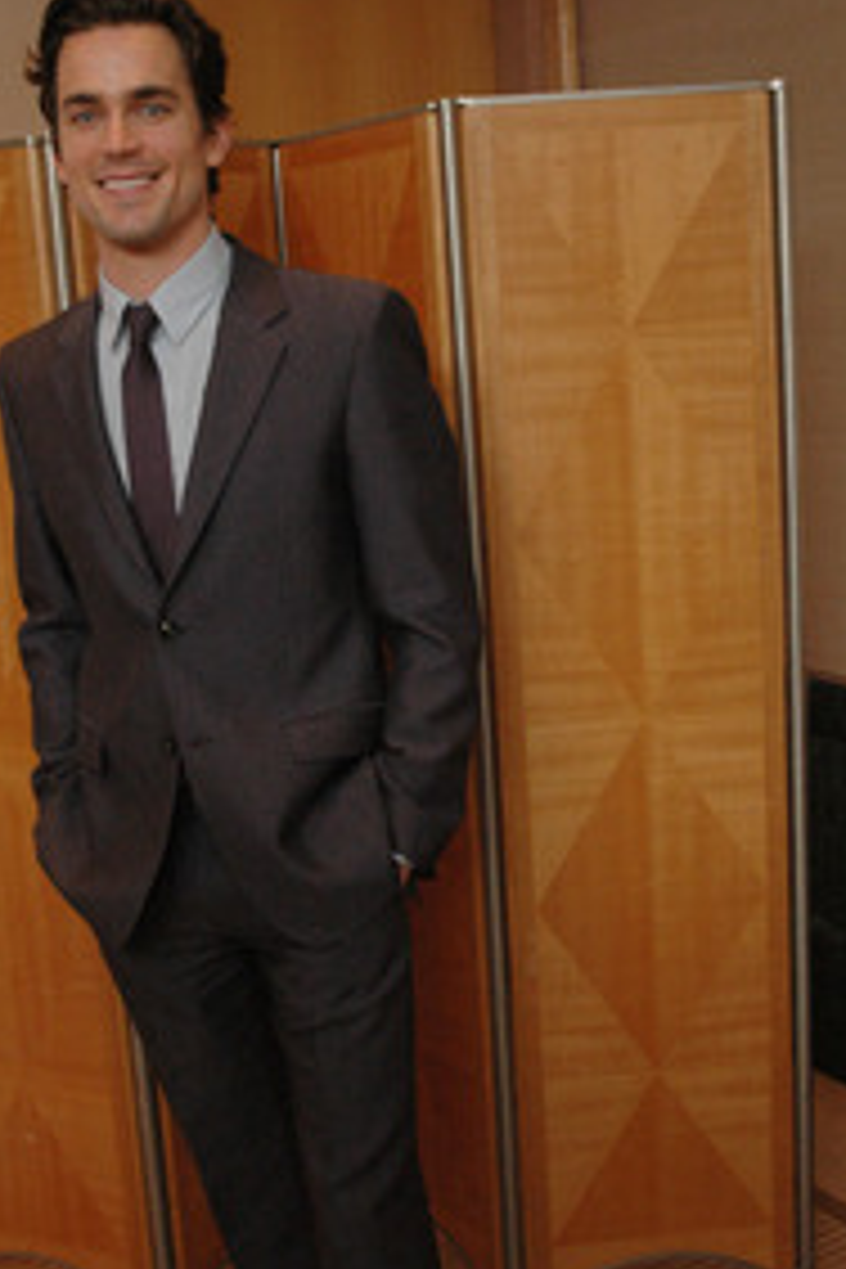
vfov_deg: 38.9
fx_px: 1798
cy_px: 670
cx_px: 374
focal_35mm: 51
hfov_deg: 26.5
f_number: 7.1
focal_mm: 24
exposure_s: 1/160
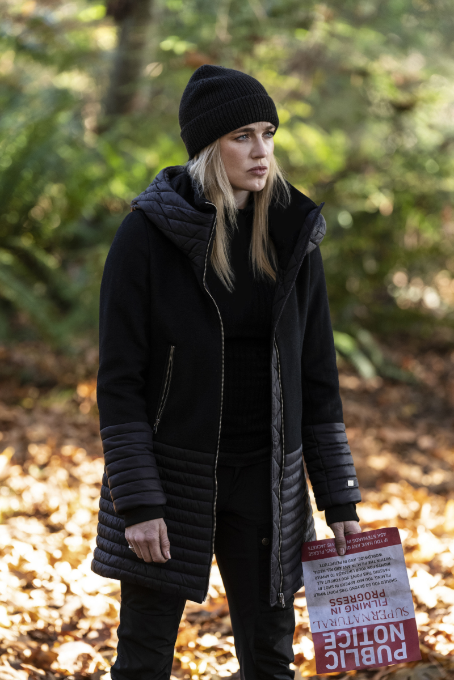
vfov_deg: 14.9
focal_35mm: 138
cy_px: 340
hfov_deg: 9.9
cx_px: 227
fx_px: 2610
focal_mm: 138
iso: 800
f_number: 3.5
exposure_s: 1/250
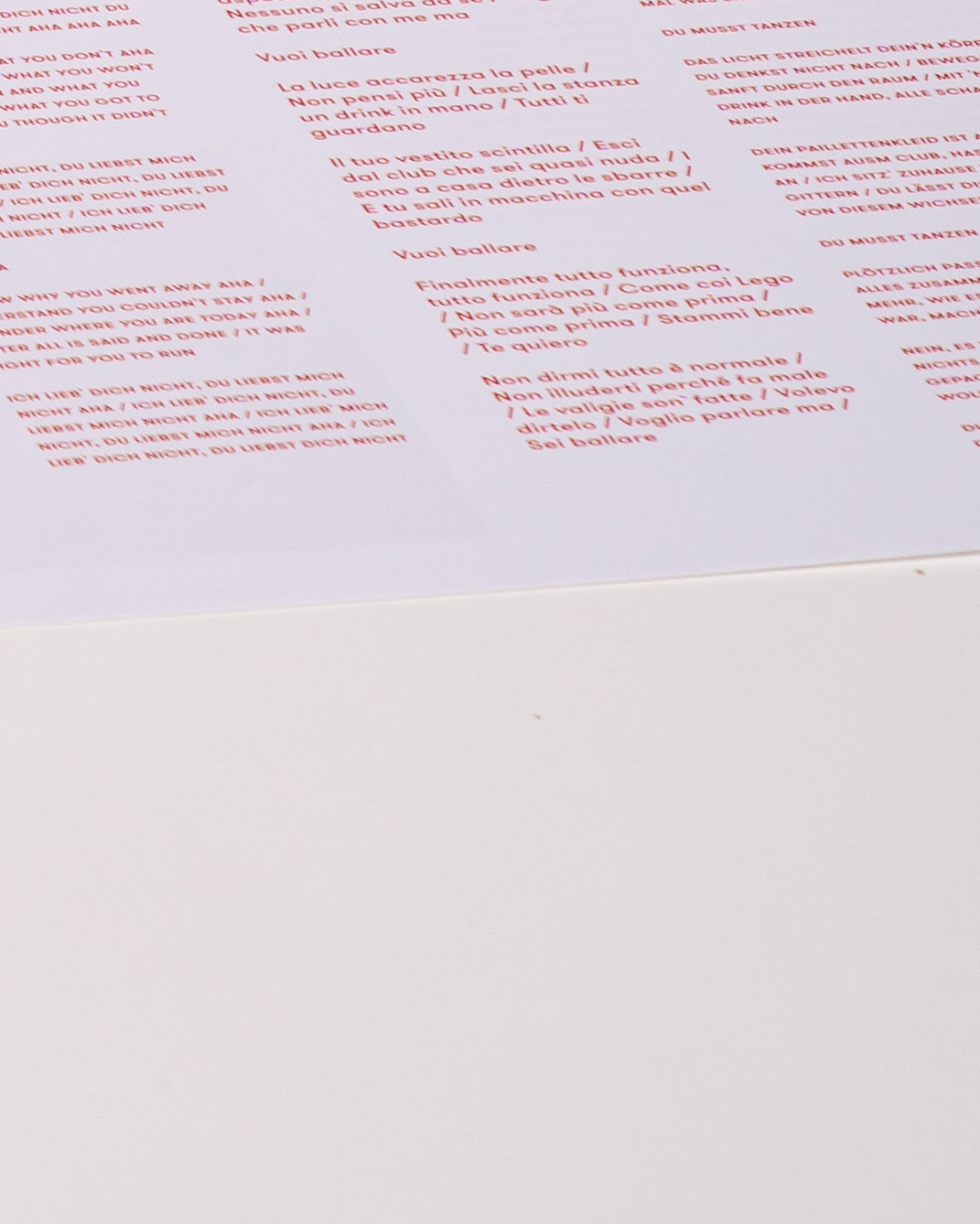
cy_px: -1198
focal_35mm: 456
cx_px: -3107
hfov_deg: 3.2
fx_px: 16527
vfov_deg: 4.2
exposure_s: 1/160
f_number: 9
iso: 125
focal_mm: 70
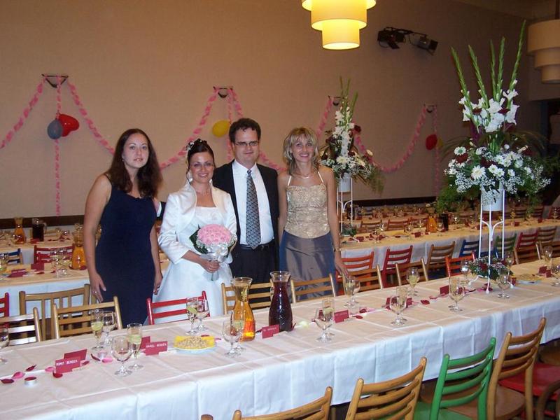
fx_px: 615
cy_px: 210
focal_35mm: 38
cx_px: 280
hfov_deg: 49.0
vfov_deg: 37.7
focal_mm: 6.3
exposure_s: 1/60
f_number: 2.8
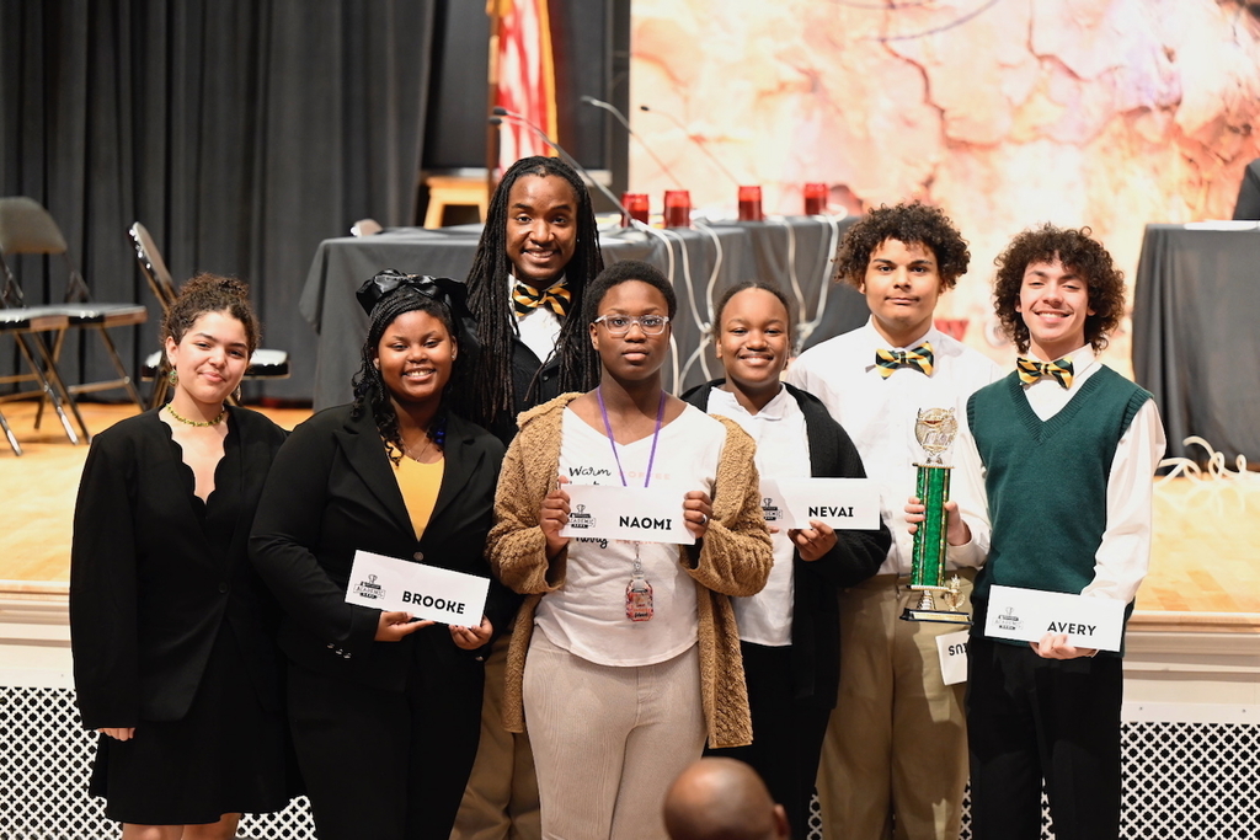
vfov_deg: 11.4
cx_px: 630
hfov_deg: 17.1
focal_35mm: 120
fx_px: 4200
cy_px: 420
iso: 2500
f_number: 2.8
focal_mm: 120
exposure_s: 1/125
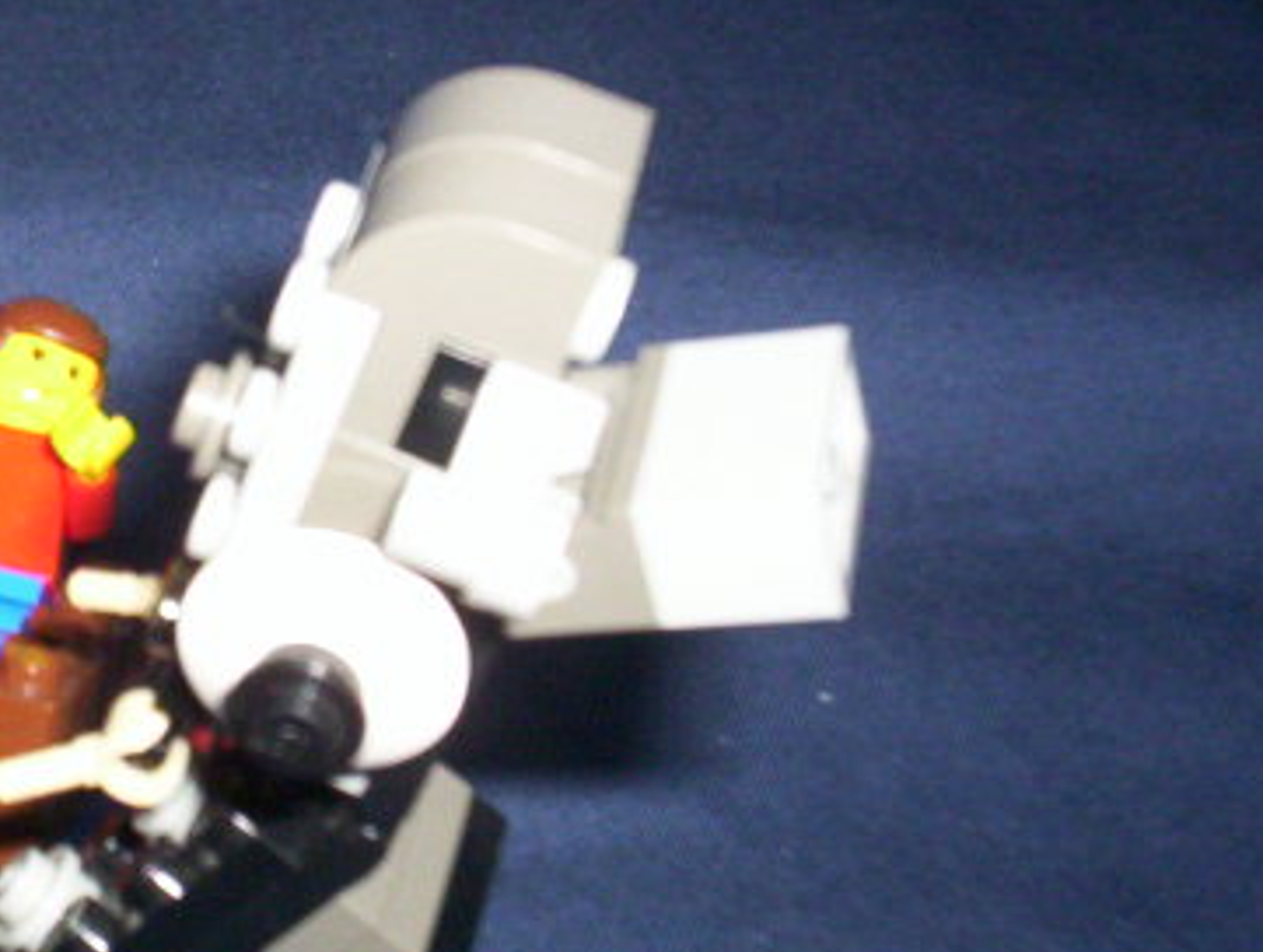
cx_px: 24
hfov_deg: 22.0
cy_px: 402
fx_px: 3143
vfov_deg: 17.2
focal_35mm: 86
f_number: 4.5
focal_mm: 4.99
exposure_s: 1/60
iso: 140
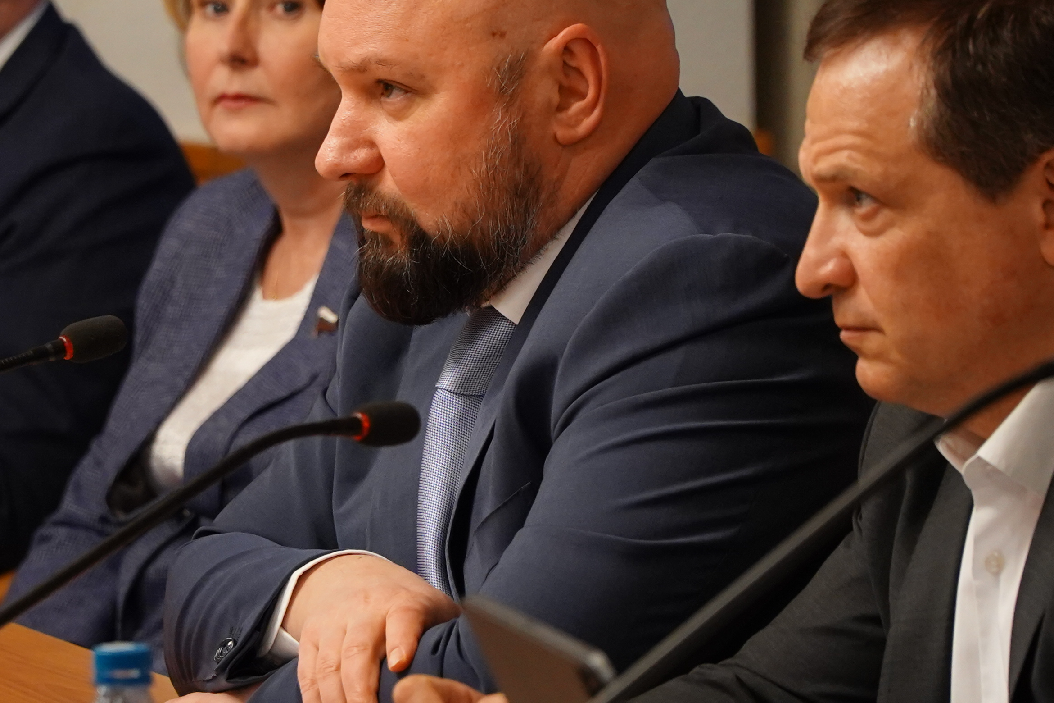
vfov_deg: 5.2
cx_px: 413
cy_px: 283
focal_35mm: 264
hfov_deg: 7.8
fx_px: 7728
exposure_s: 1/125
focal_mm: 105
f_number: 4
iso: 2000
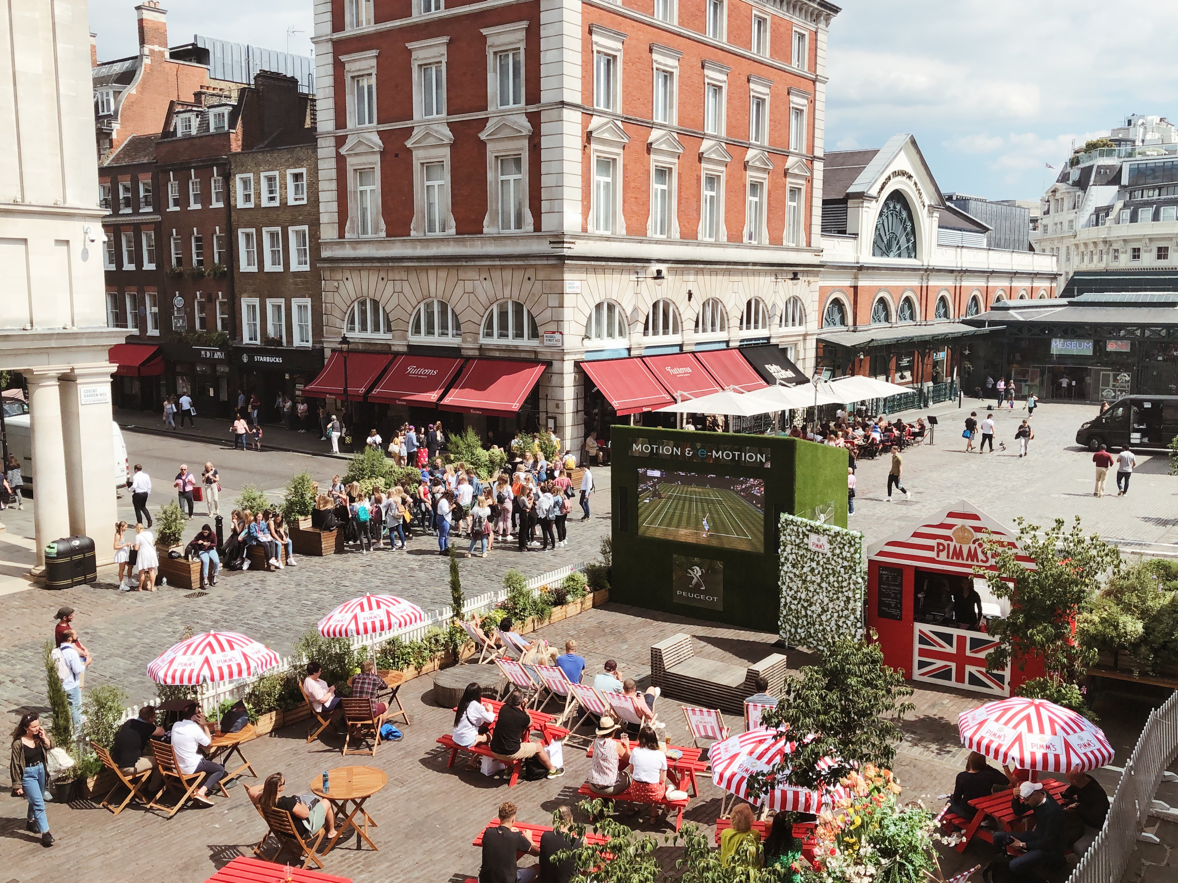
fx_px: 953
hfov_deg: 63.4
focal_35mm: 28
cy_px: 442
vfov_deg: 49.7
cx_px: 589
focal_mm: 3.99
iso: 20
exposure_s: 1/2183
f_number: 1.8
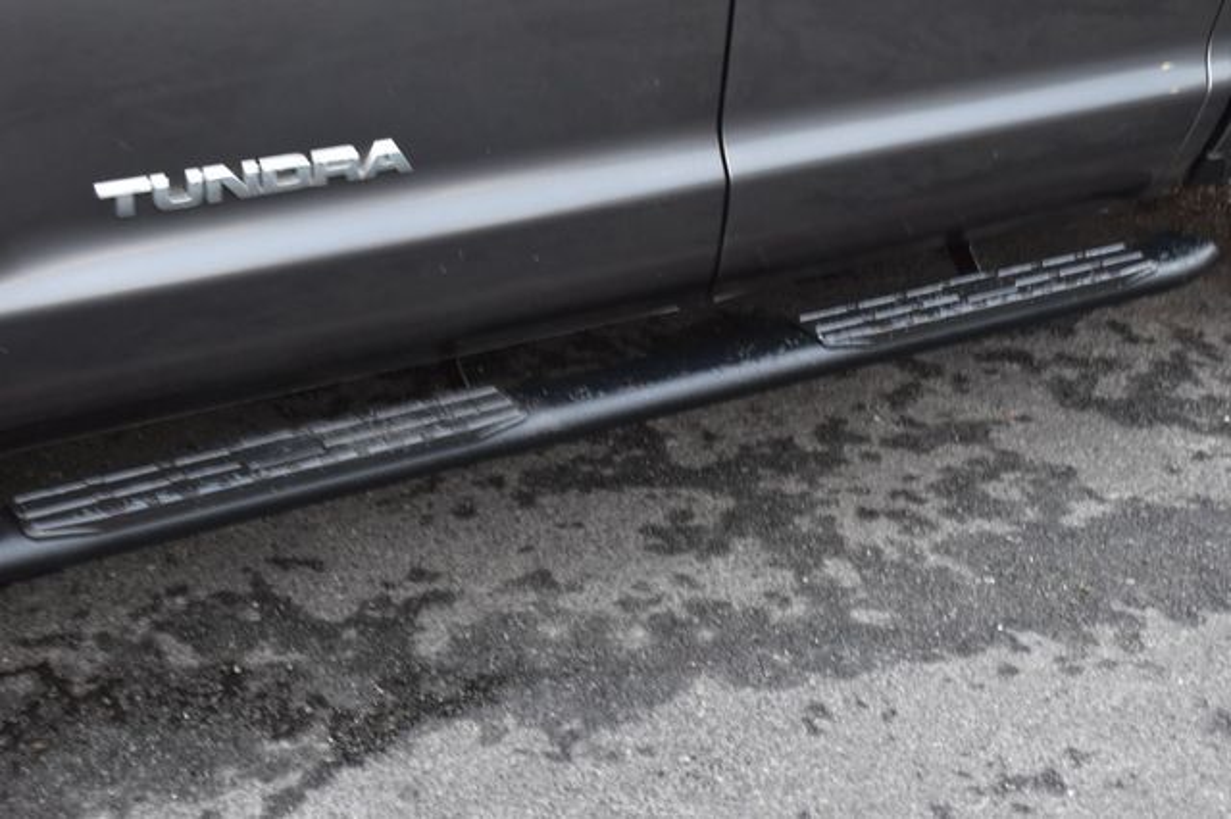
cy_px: 410
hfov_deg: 35.1
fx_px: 1948
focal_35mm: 57
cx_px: 616
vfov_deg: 23.8
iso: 1100
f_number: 6.3
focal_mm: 38
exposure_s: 1/15
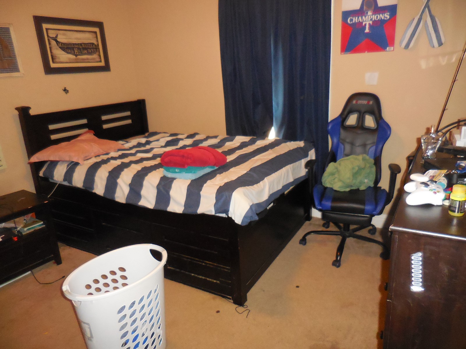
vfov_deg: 54.9
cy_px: 174
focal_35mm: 25
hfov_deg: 69.4
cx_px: 233
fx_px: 337
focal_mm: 4.5
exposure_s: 1/25
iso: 640
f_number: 3.3
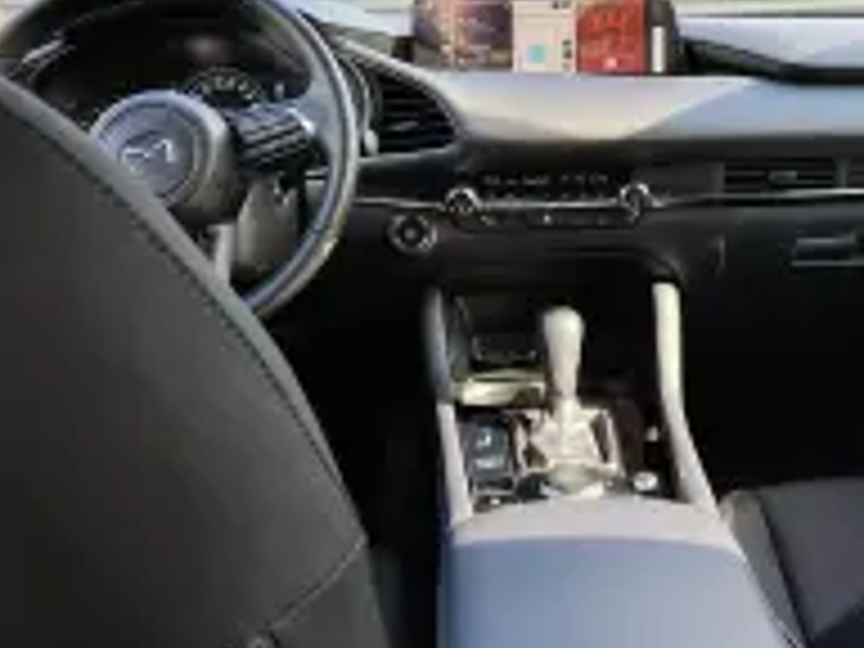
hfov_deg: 41.9
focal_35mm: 45
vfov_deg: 31.9
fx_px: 1123
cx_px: 508
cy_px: 202
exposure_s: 1/100
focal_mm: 5.56
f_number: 1.8
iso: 139
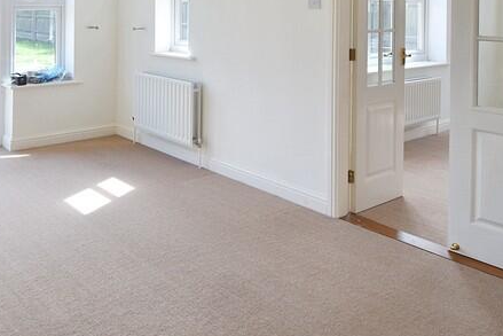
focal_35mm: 35
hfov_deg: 51.5
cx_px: 111
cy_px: 11
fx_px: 489
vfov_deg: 34.9
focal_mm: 10
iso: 100
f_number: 4.5
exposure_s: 1/80
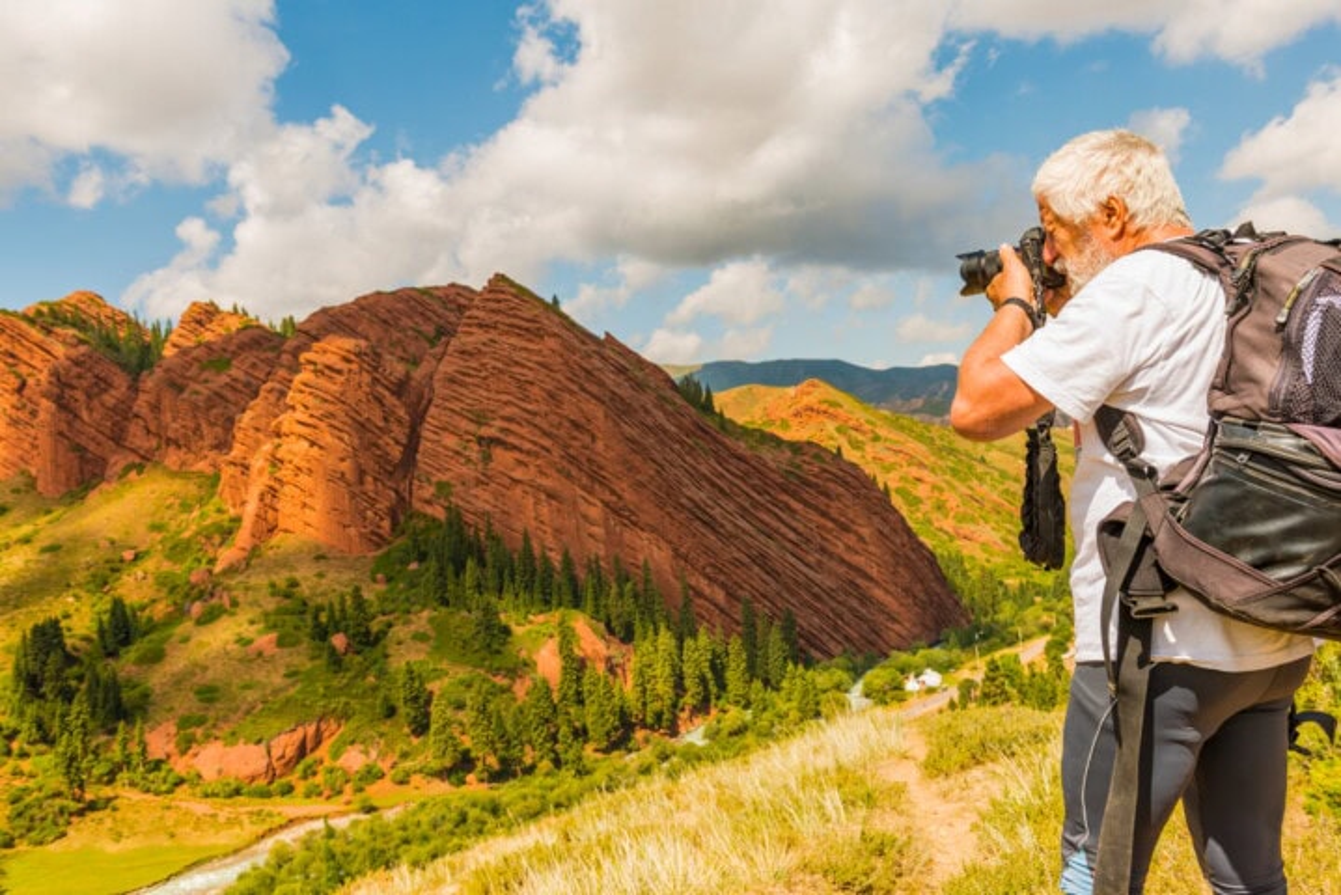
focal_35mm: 32
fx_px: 1192
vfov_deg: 41.2
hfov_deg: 58.7
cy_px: 448
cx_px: 670
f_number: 8
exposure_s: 1/250
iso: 100
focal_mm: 32
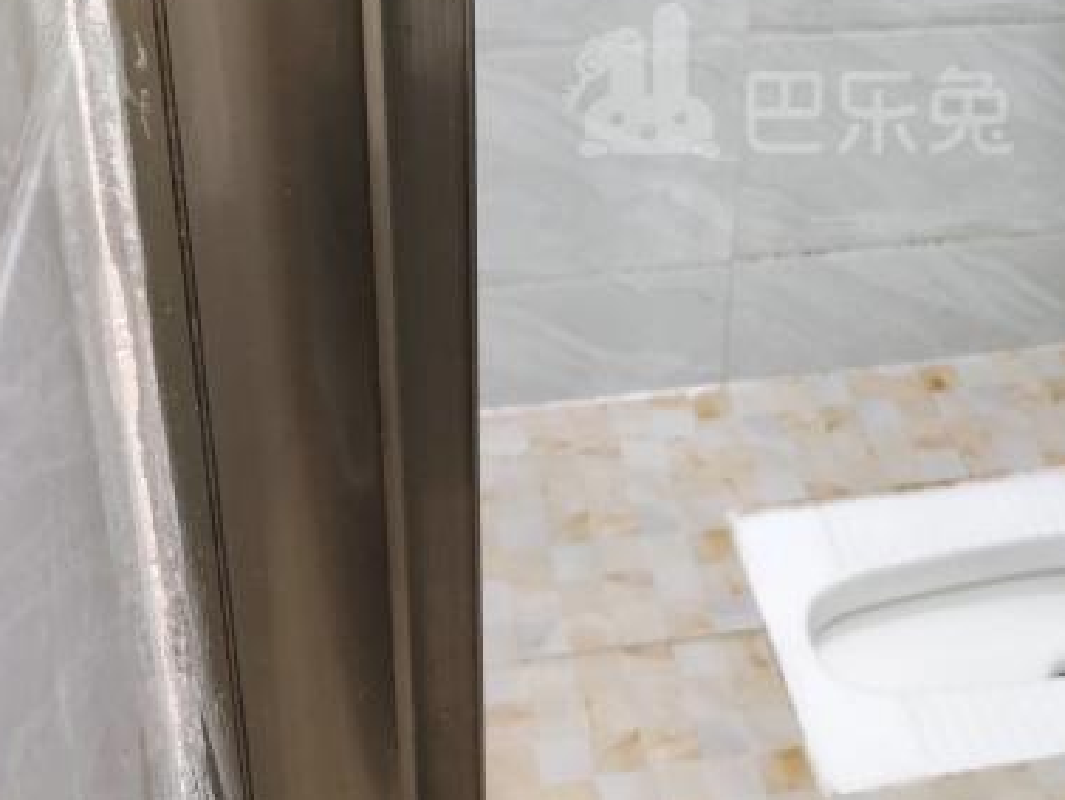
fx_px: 2678
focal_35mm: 87
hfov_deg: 22.3
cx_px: 788
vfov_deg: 16.8
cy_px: 82
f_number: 1.88
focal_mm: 5.59
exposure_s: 1/50
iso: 382
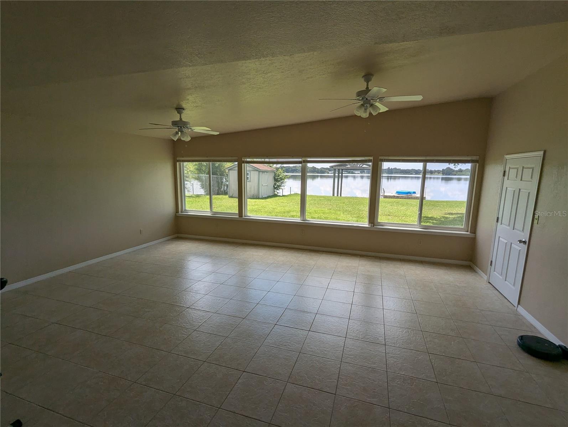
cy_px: 214
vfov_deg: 78.2
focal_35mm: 16
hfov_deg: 94.4
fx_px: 263
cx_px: 284
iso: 56
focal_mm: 2.35
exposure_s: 1/659
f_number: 2.2
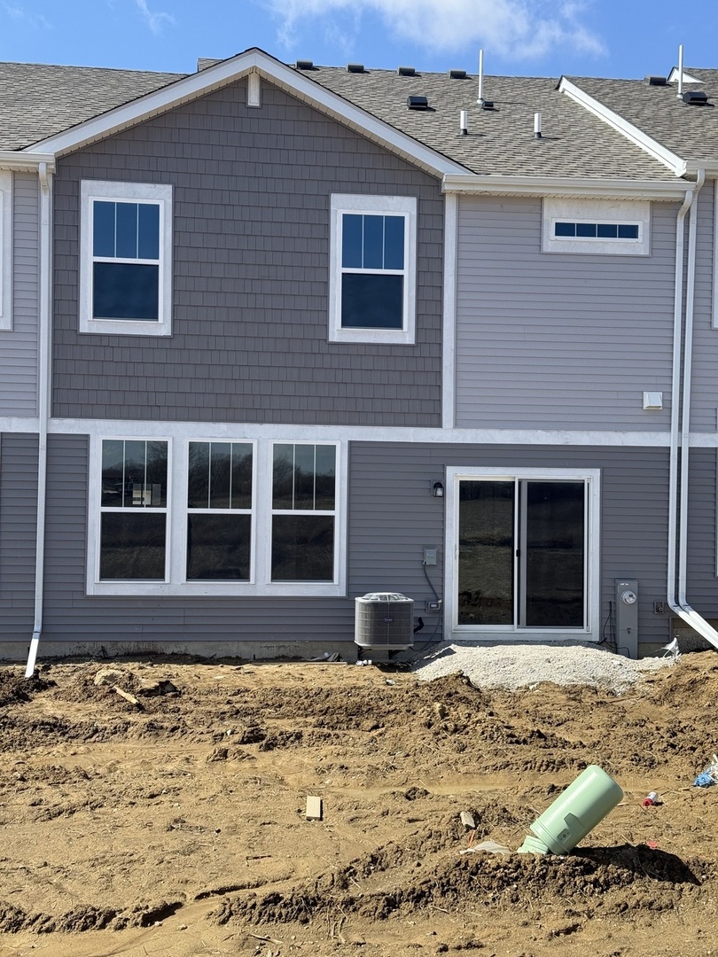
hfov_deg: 30.3
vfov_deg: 39.7
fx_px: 1327
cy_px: 478
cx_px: 359
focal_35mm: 48
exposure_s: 1/2976
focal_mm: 6.76
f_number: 1.78
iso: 64
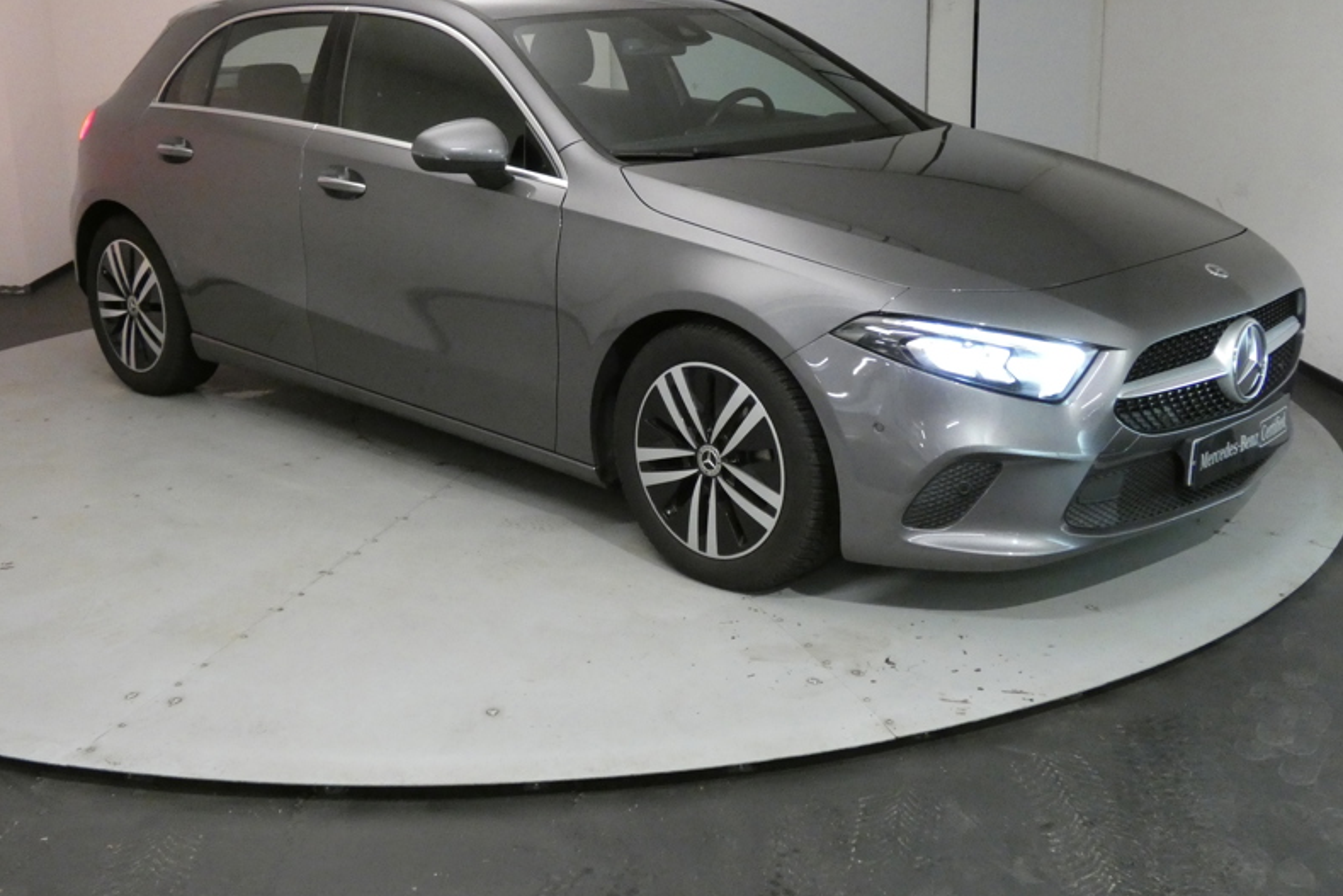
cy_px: 388
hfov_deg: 48.5
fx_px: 1492
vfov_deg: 33.4
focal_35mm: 40
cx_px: 677
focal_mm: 6.8
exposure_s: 1/80
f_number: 3.5
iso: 1250
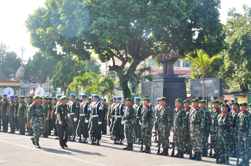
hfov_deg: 28.1
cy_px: 83
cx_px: 126
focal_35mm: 72
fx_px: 501
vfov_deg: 18.8
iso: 100
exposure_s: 1/80
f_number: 6.3
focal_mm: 48
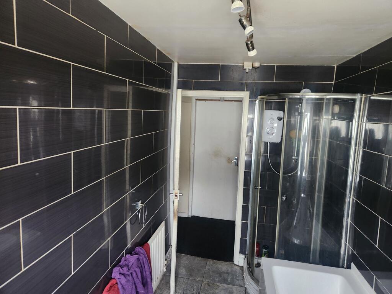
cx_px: 196
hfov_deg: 73.9
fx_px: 260
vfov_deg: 58.9
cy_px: 147
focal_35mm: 23
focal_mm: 5.4
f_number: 1.8
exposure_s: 1/33
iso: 500
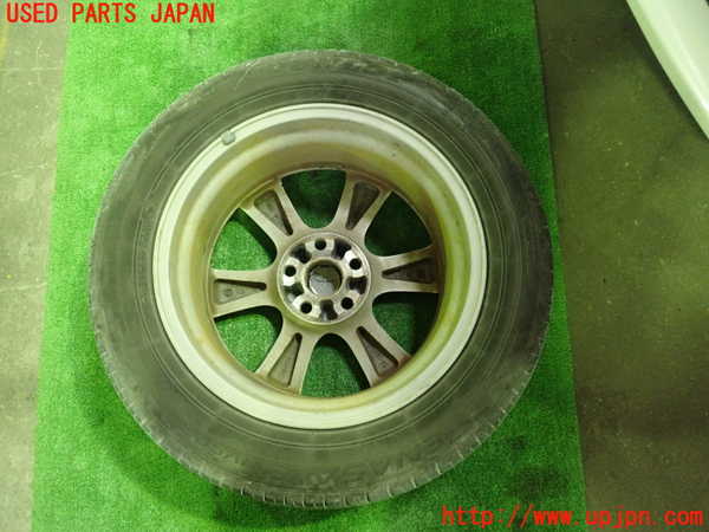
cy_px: 266
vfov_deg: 46.8
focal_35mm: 30
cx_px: 354
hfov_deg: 60.0
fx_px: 614
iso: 800
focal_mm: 5.5
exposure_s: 1/30
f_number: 2.3
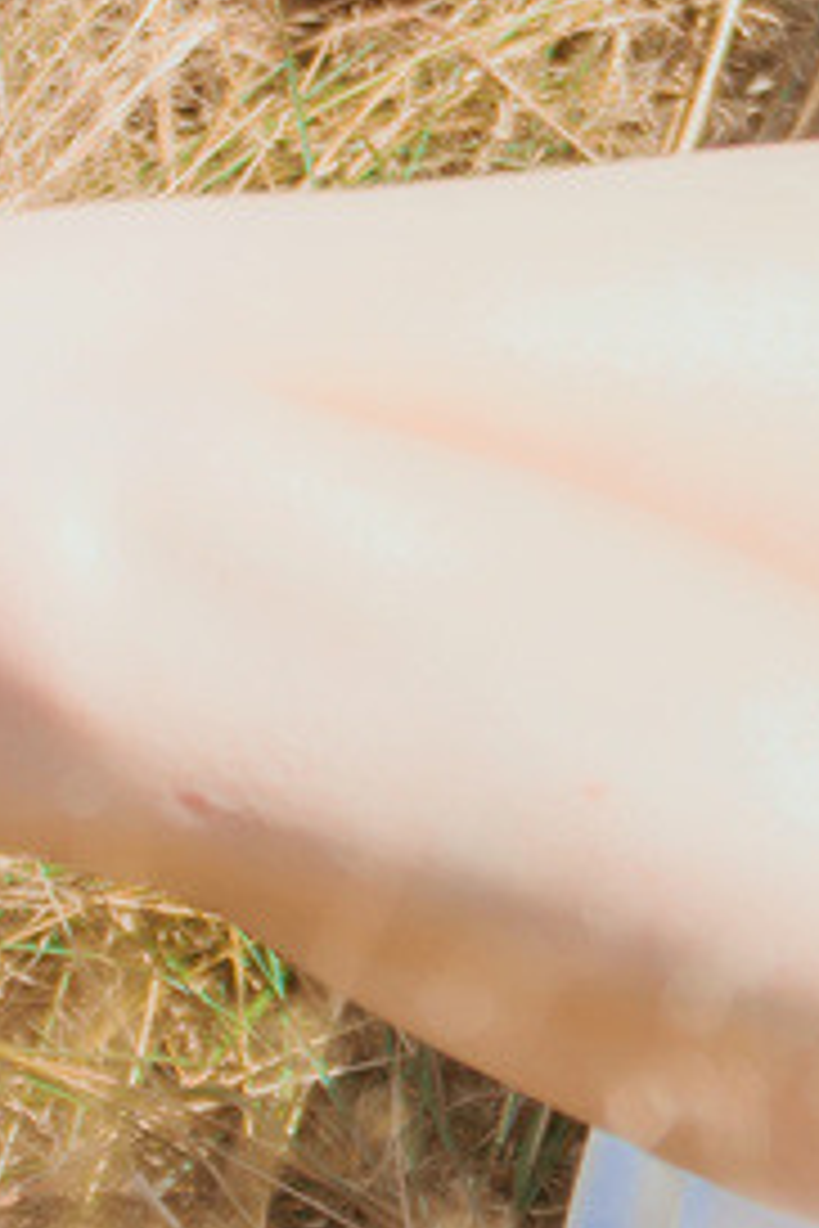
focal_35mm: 384
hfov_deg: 3.6
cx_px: 936
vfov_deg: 5.4
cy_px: -2
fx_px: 13103
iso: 50
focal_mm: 70
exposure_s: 1/640
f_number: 2.8
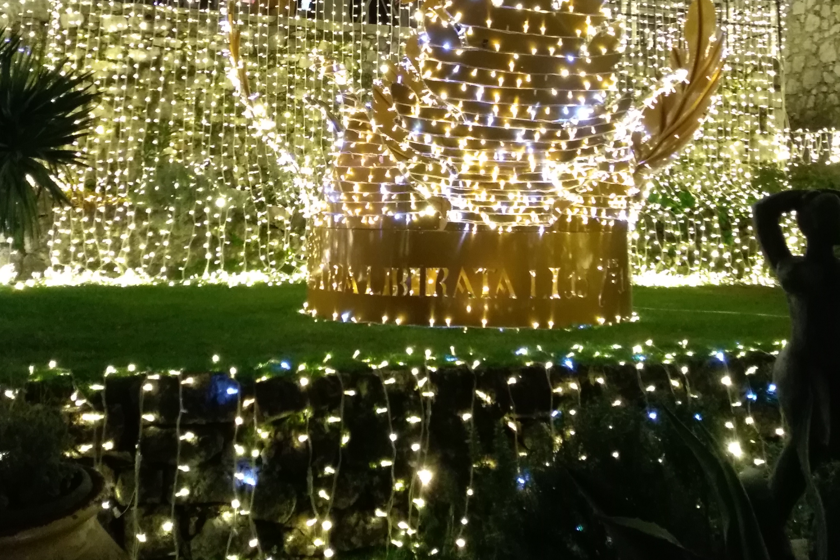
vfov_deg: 30.0
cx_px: 428
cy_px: 71
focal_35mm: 43
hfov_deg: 45.4
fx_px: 1003
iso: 777
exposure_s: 1/20
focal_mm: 3.54
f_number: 2
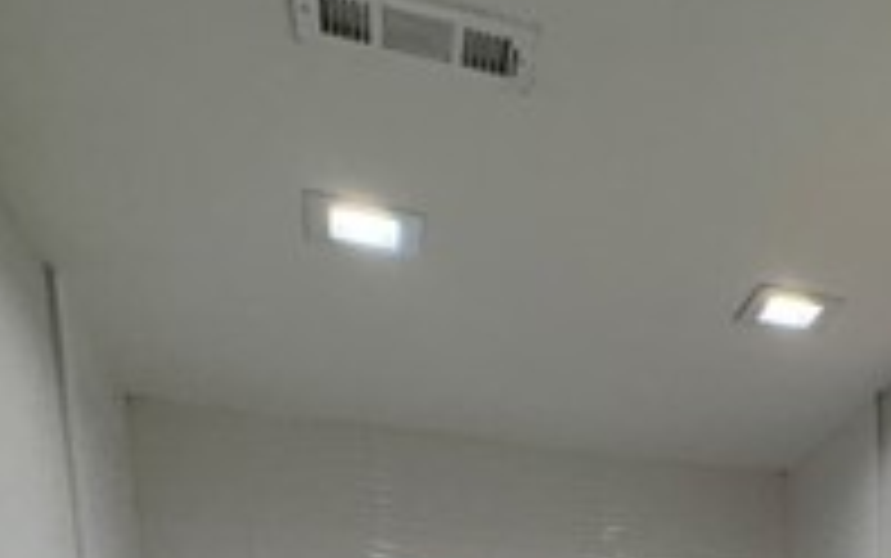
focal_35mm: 48
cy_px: 981
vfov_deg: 20.1
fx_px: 1166
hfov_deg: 37.3
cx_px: 896
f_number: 2.2
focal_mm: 2.22
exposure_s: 1/120
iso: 80
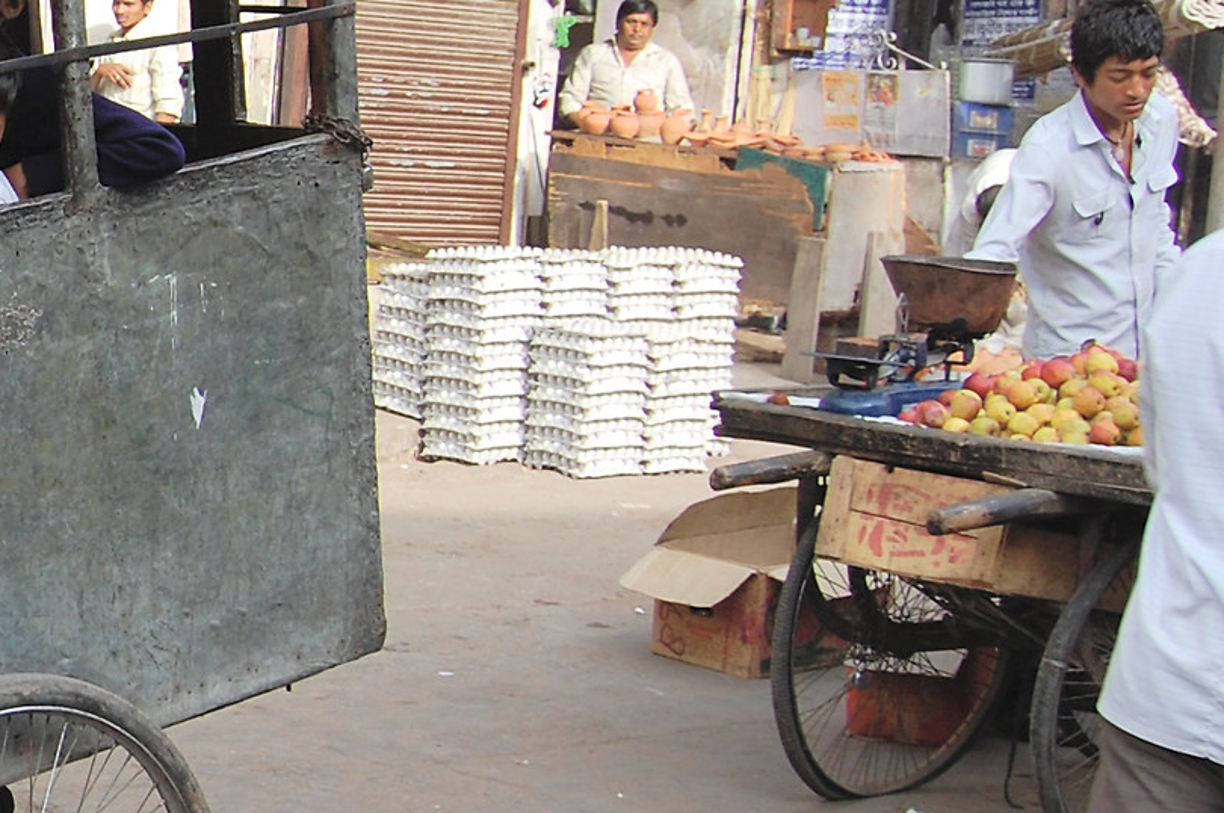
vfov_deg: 17.0
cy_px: 391
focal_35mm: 80
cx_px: -502
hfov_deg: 22.0
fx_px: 2717
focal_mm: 18
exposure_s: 1/160
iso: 200
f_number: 7.1
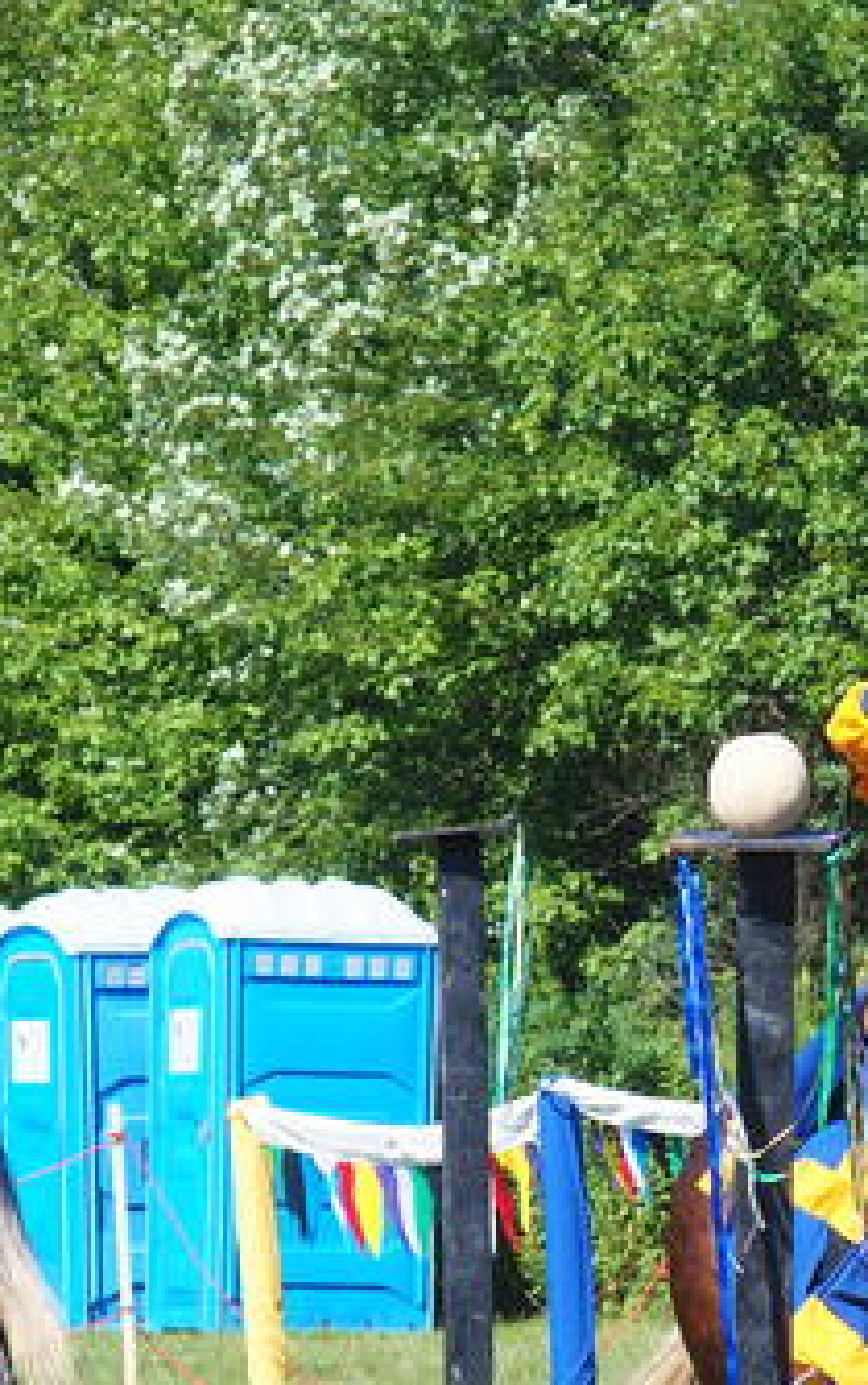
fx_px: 11821
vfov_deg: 6.7
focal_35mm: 313
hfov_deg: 4.2
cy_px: 695
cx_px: 682
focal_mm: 46.7
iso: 100
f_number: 3.5
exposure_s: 1/800
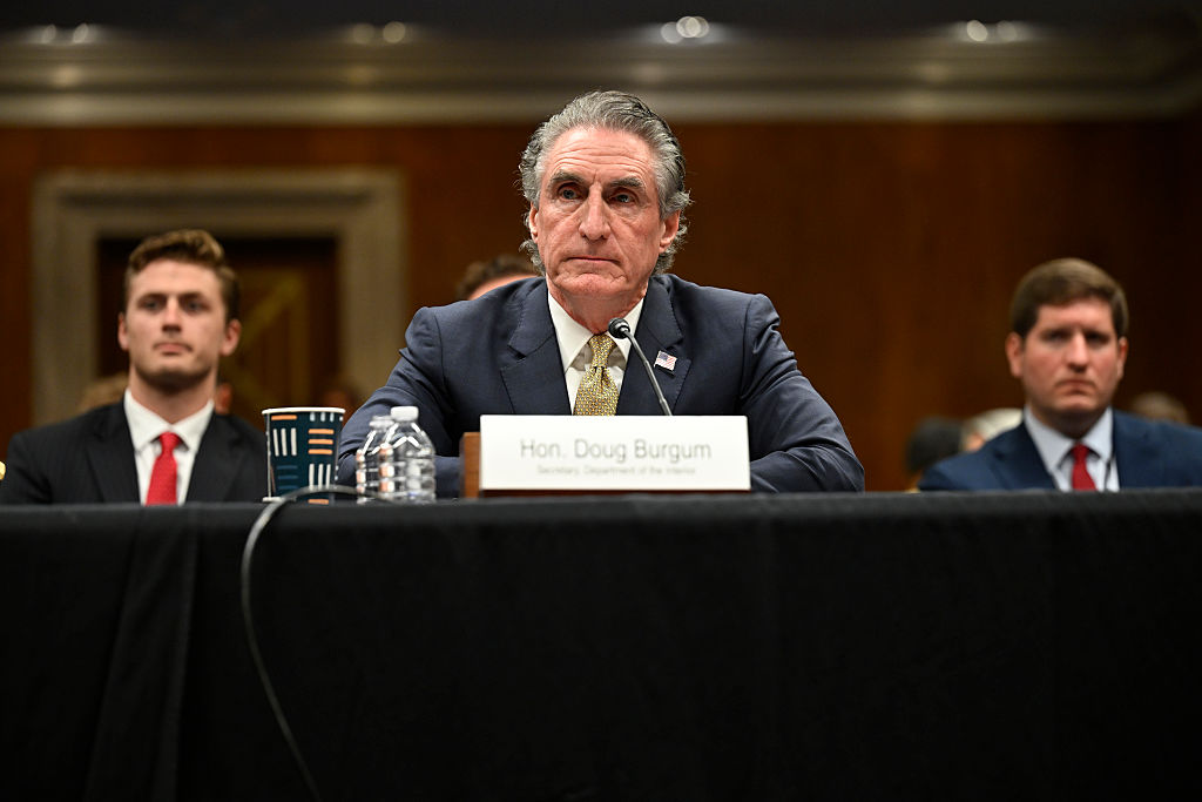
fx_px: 4174
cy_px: 401
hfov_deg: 16.4
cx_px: 601
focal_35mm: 125
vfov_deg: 11.0
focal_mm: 125
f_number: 2.8
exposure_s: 1/500
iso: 2000
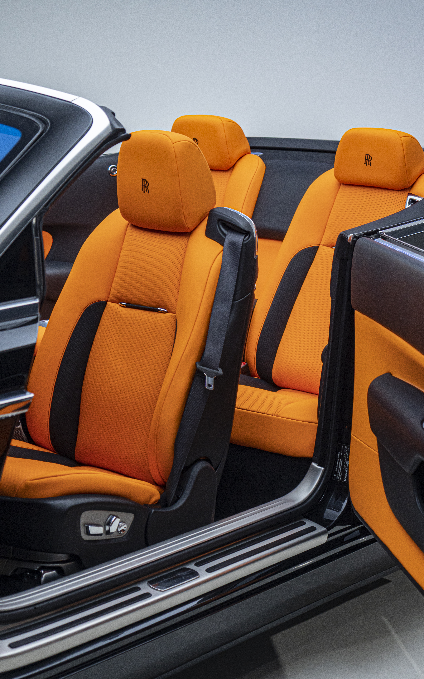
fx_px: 1507
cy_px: 340
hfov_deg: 16.0
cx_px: 225
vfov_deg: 25.4
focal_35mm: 82
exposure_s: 1/90
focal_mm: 53
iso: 640
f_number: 4
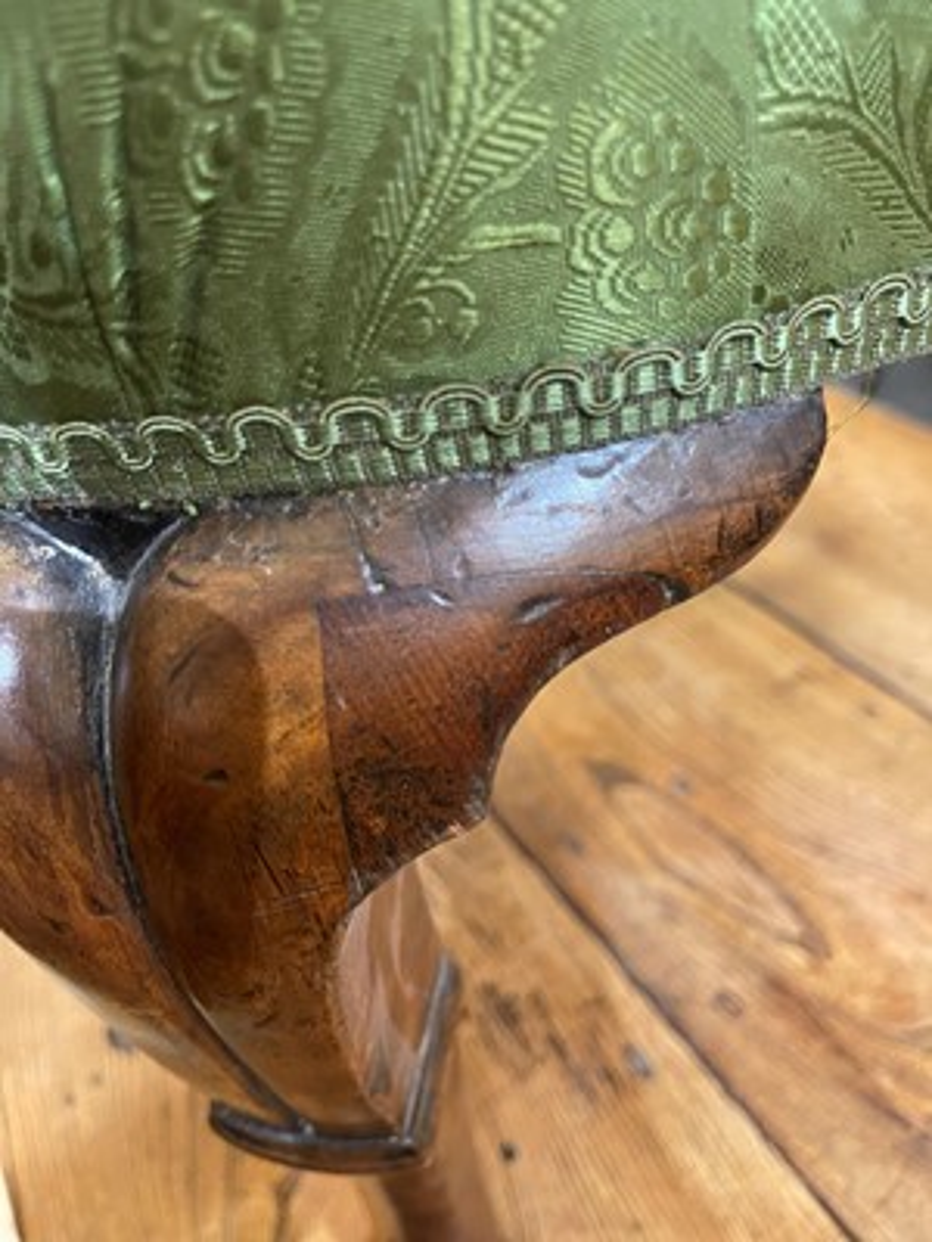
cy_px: 621
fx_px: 897
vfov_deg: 69.4
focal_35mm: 25
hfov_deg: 54.9
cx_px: 466
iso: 400
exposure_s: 1/50
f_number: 1.6
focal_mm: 5.1
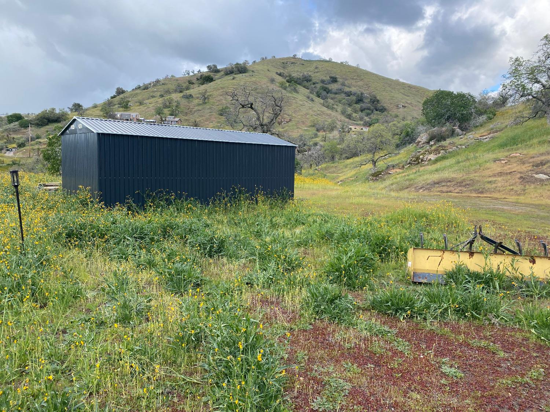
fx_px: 413
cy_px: 206
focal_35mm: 26
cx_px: 275
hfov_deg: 67.3
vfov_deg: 53.1
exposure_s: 1/706
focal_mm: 4.25
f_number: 1.8
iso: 32
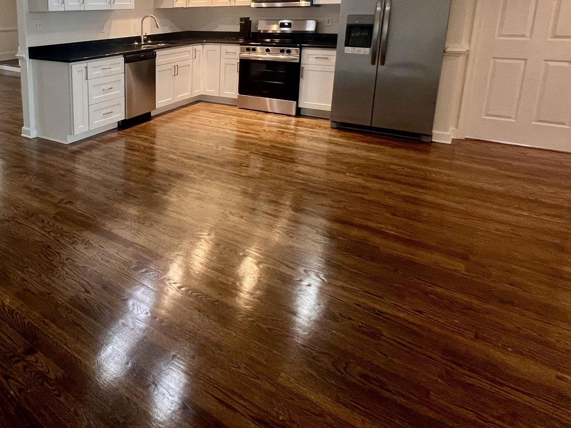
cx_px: 92
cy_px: 90
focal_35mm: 24
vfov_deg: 53.3
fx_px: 396
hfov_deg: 63.5
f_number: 1.8
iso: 200
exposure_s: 1/60
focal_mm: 1.57
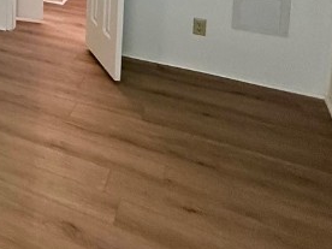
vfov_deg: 23.6
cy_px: -101
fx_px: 499
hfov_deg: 27.3
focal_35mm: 52
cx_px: -149
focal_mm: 2.22
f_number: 2.2
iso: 320
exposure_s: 1/120
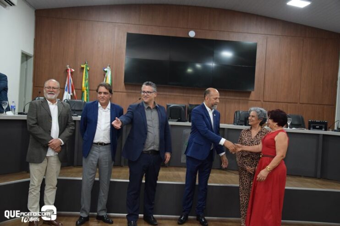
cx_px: 170
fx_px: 368
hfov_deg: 49.6
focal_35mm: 39
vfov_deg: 34.2
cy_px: 113
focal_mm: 26
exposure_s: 1/60
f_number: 4
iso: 1800
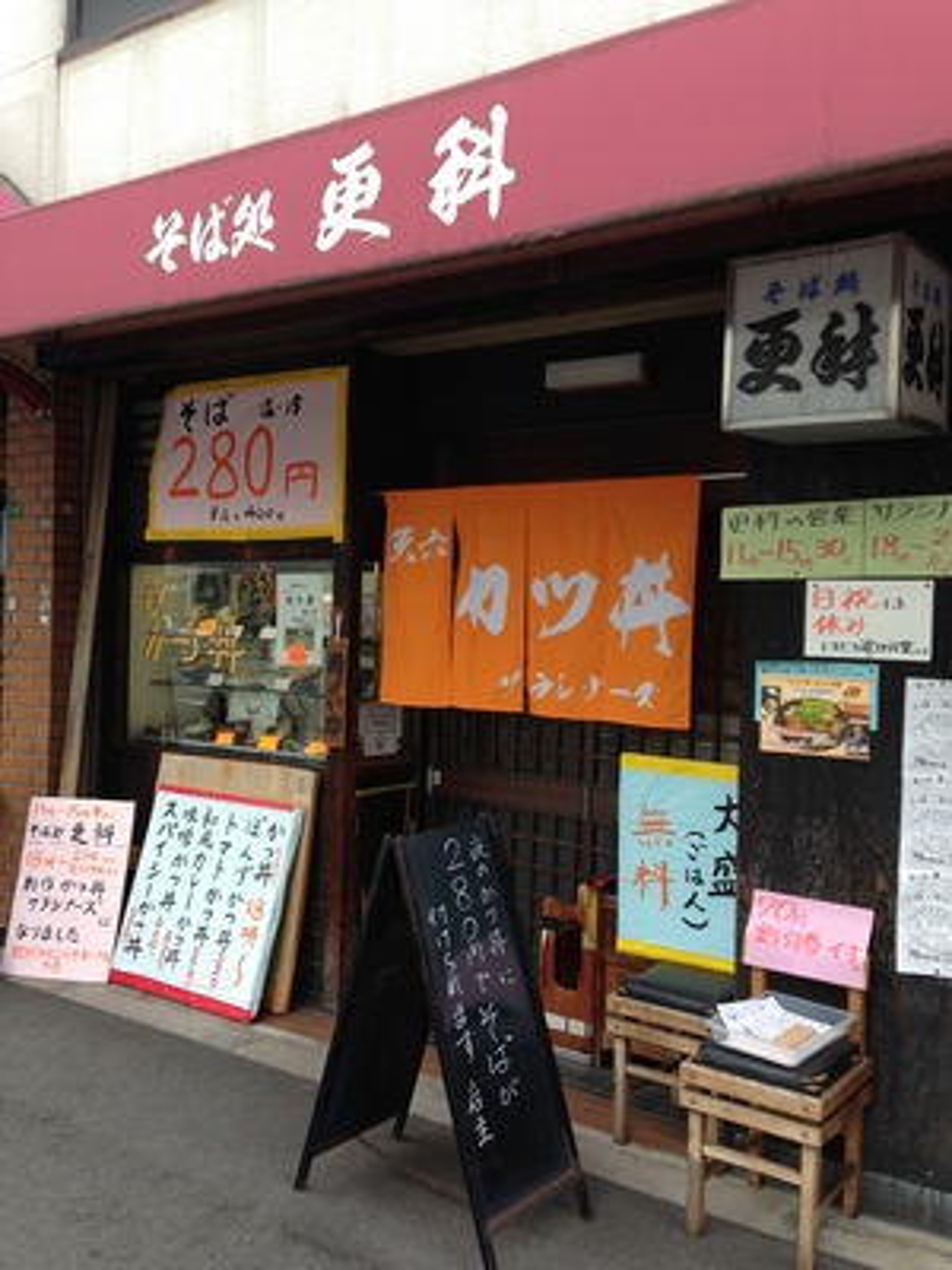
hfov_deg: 42.9
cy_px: 635
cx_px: 476
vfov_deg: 55.4
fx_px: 1210
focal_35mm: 33
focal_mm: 4.12
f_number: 2.4
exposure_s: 1/150
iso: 50
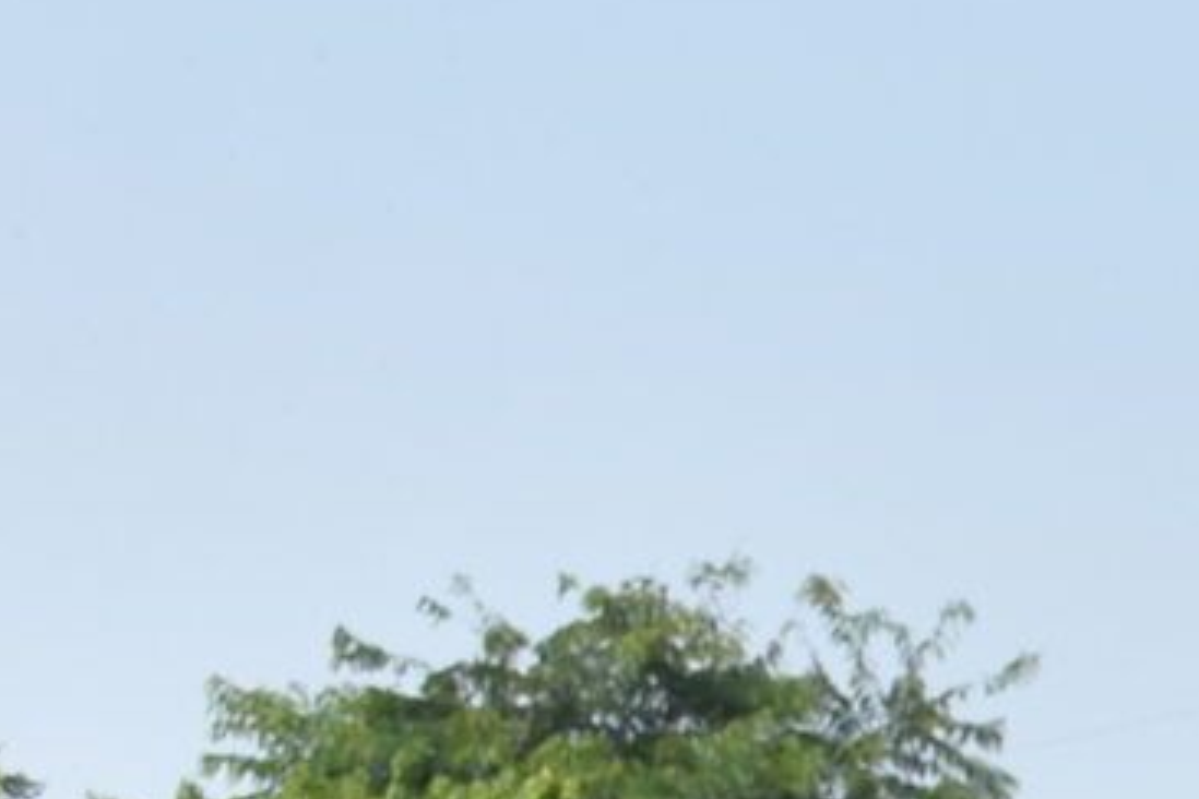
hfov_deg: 7.8
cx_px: 3505
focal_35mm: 231
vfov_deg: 5.6
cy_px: 2300
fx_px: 7693
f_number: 8
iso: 200
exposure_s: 1/500
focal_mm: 22
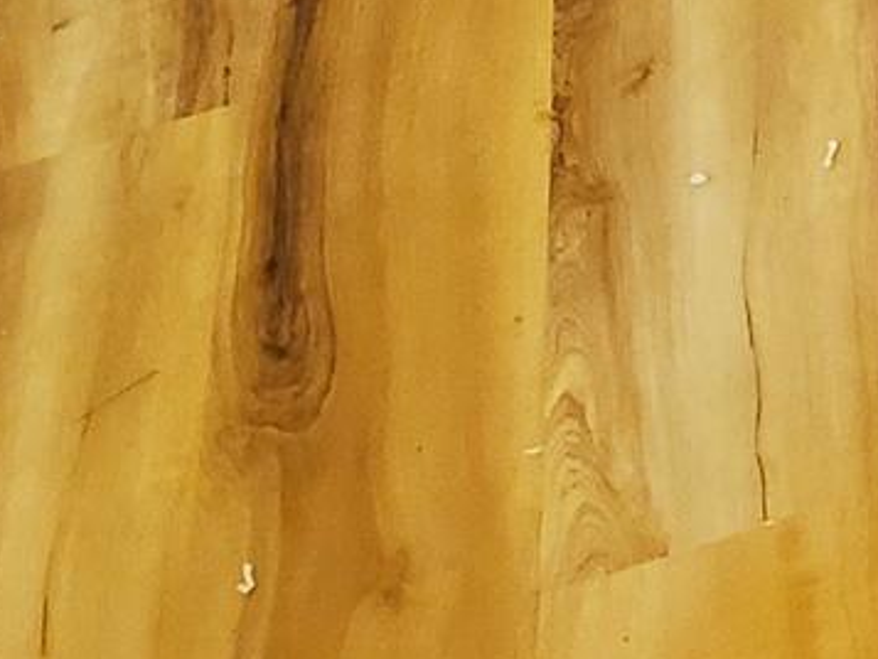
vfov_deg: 9.1
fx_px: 3781
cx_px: 2462
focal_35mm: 149
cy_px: -807
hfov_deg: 10.3
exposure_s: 1/60
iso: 250
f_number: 2.4
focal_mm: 4.3
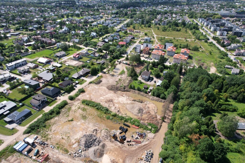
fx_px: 150
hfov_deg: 78.6
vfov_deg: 57.2
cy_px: 82
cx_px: 122
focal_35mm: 22
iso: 120
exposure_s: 1/1250
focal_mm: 8.38
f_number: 2.8
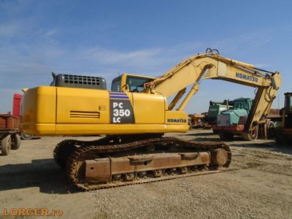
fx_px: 219
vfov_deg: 53.1
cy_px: 110
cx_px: 146
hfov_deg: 67.3
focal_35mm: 26
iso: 100
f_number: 8
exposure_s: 1/320
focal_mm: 4.6
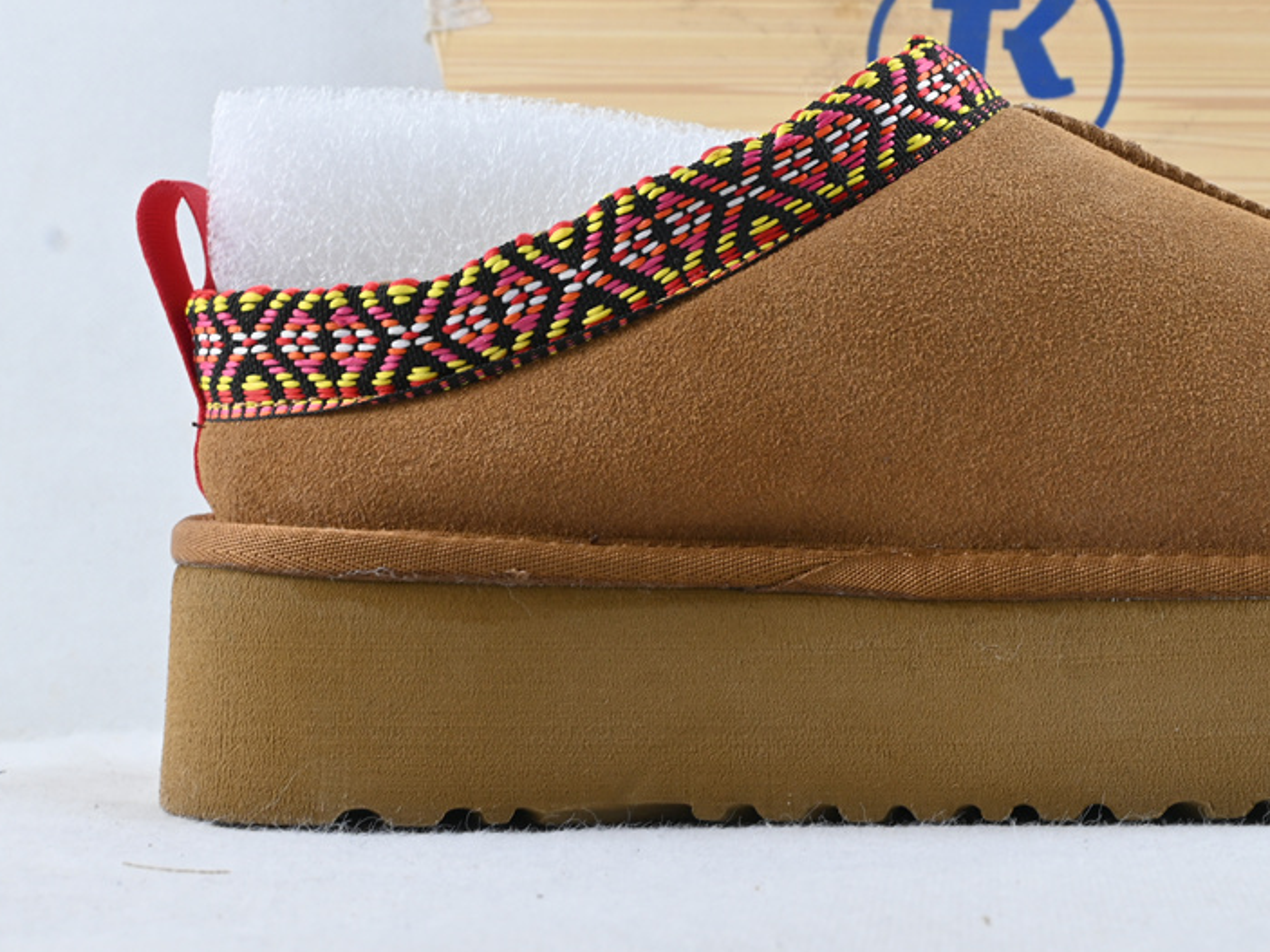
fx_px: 2393
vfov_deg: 22.5
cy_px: 443
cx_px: 1028
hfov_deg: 29.0
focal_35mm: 65
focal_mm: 26.5
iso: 100
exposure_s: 1/10
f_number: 10
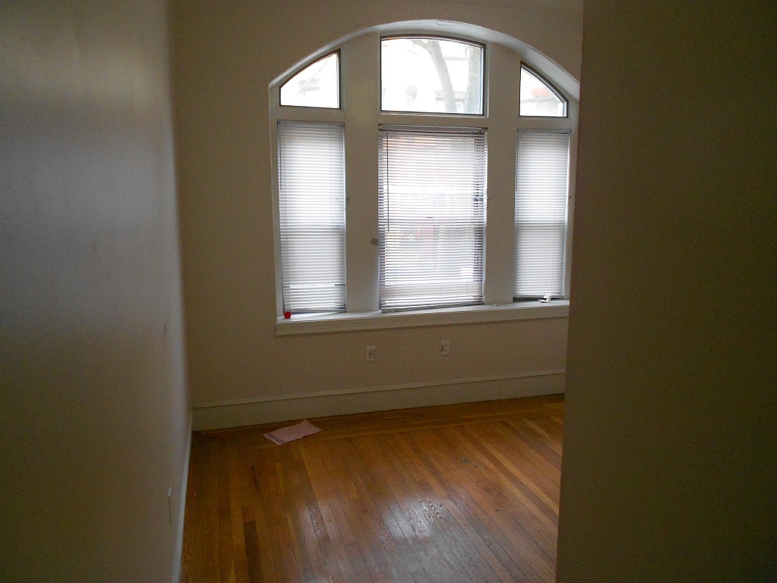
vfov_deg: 53.1
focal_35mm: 26
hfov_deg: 67.3
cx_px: 388
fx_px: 584
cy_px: 292
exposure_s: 1/100
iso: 400
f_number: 3.2
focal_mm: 4.6
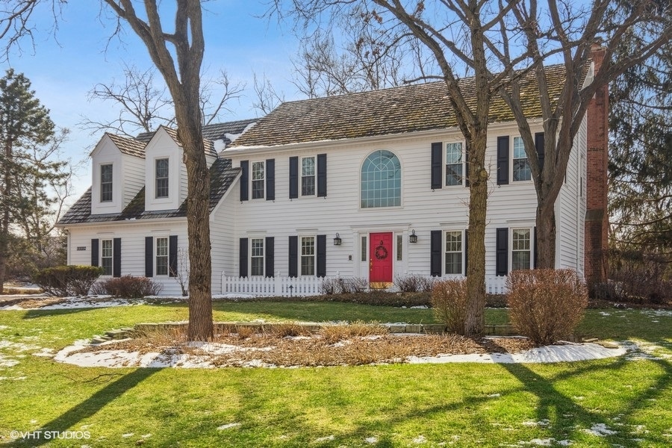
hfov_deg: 57.2
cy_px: 224
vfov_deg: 40.0
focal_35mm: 33
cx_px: 336
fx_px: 616
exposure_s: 1/2500
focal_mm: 22
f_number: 9
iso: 200
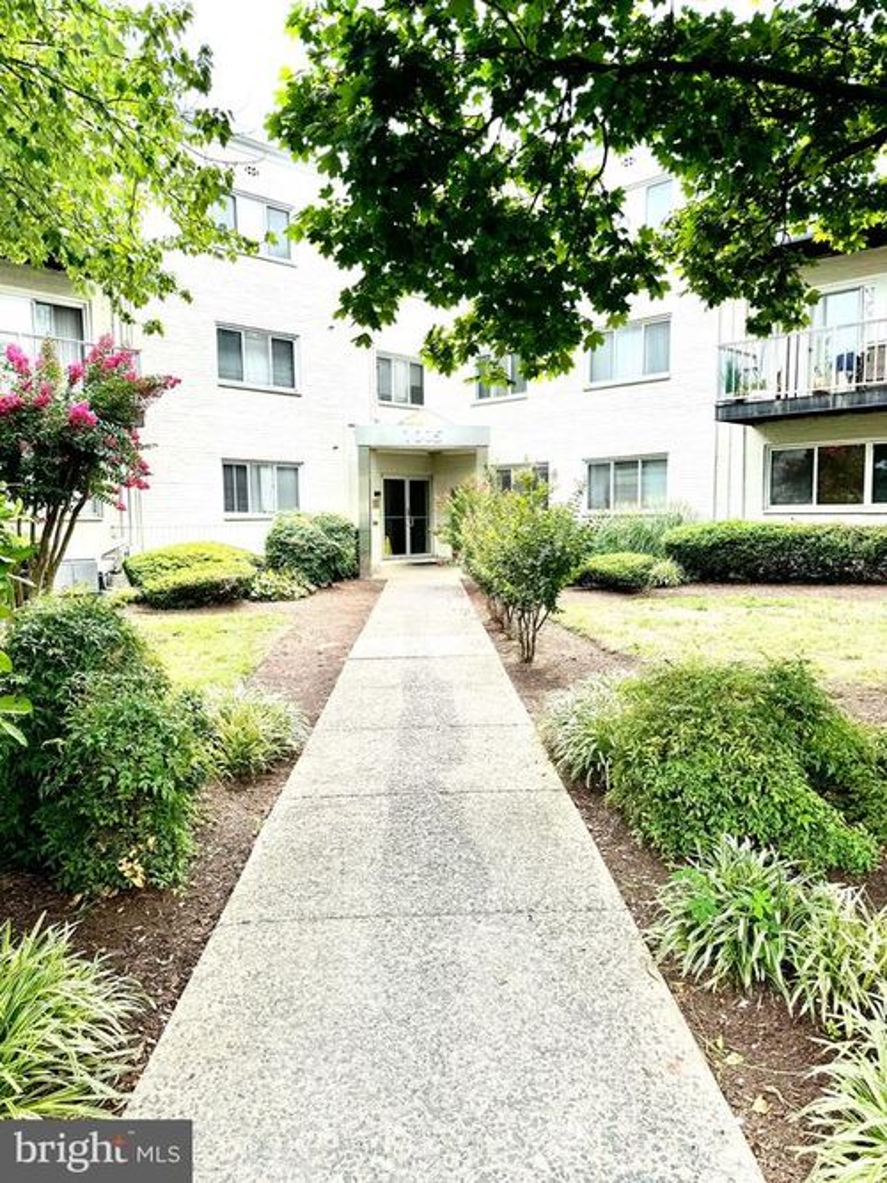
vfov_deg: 71.6
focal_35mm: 24
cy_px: 592
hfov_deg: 56.8
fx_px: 820
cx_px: 444
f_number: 1.78
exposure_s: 1/1172
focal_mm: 6.76
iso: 80
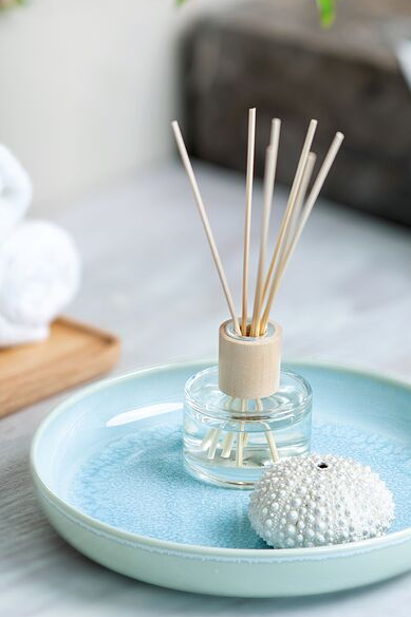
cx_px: 254
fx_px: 2673
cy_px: 263
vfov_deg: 13.2
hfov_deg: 8.8
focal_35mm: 156
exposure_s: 1
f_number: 14
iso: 100
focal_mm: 105
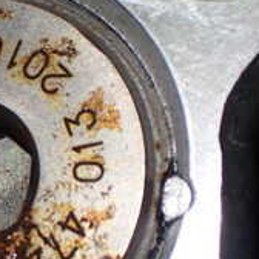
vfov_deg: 12.5
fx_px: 1177
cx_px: -51
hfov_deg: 12.3
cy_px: 179
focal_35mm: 139
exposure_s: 1/160
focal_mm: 7.84
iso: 200
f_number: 2.9
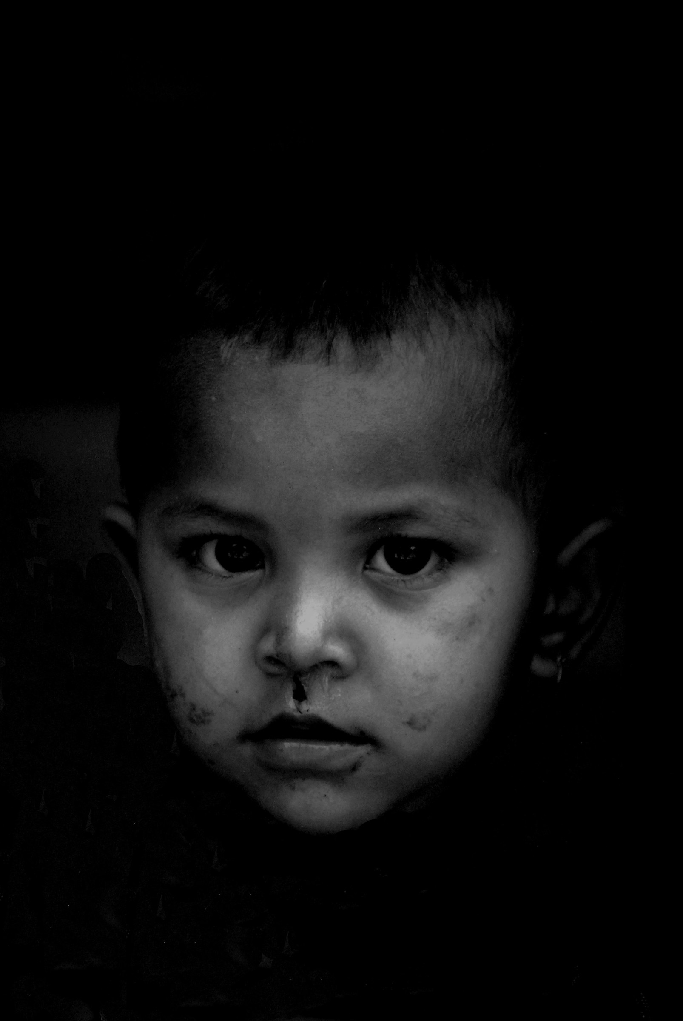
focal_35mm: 240
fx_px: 6812
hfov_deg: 5.7
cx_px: 342
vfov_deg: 8.6
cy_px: 510
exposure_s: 1/1000
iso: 1000
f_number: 5.6
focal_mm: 160
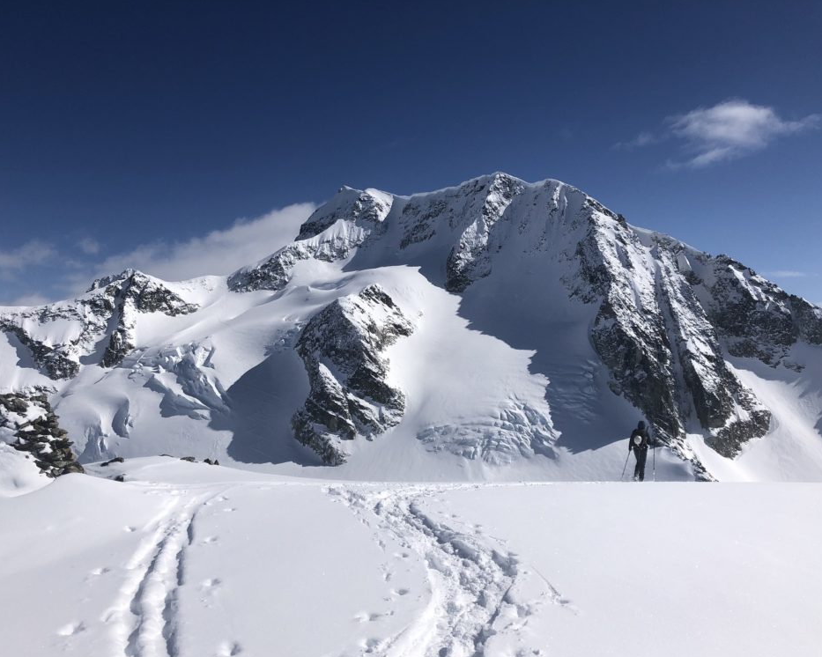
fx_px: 730
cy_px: 336
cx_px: 390
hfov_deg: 58.8
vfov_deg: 48.5
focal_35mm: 30
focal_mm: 3.99
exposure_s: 1/8000
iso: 25
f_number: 1.8
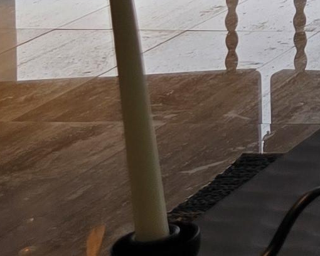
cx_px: 1026
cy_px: -354
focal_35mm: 176
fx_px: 1667
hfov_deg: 8.7
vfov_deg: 8.1
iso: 16
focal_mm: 6.3
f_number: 1.7
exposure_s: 1/180
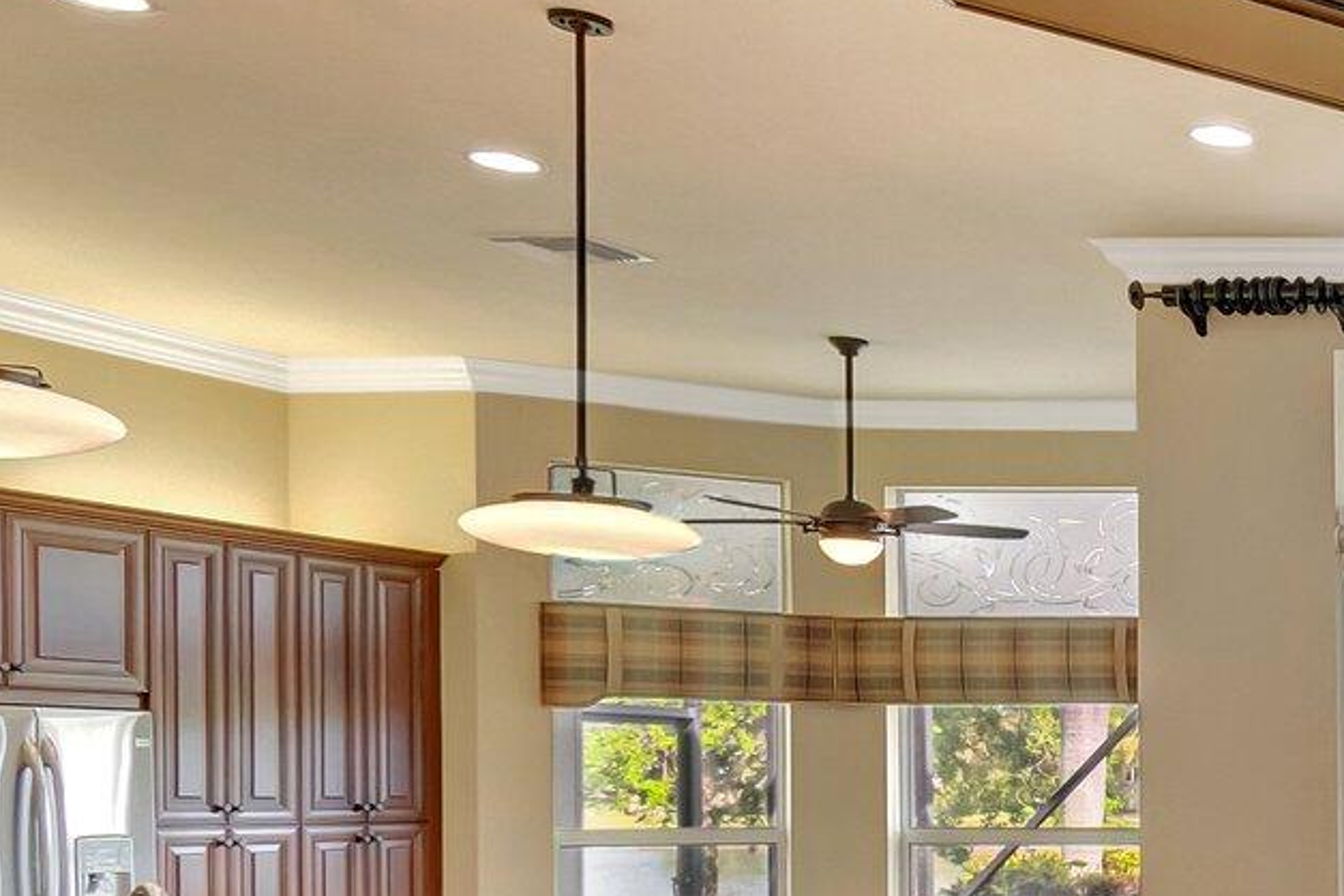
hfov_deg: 27.1
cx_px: 2056
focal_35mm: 49
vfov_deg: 26.3
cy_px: 856
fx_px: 1829
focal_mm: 10
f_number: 8
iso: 1000
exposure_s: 1/10
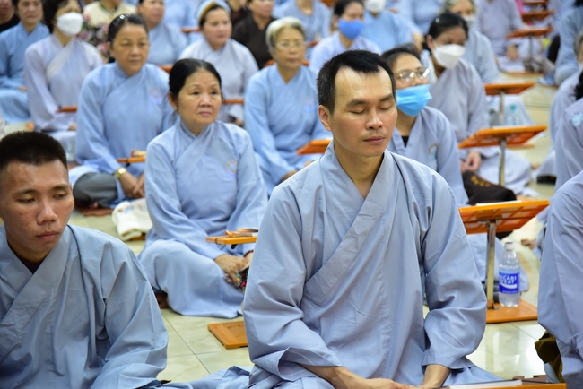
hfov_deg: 22.1
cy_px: 194
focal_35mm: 92
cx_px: 292
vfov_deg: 14.9
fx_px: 1490
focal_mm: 92
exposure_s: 1/50
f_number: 4
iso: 2500
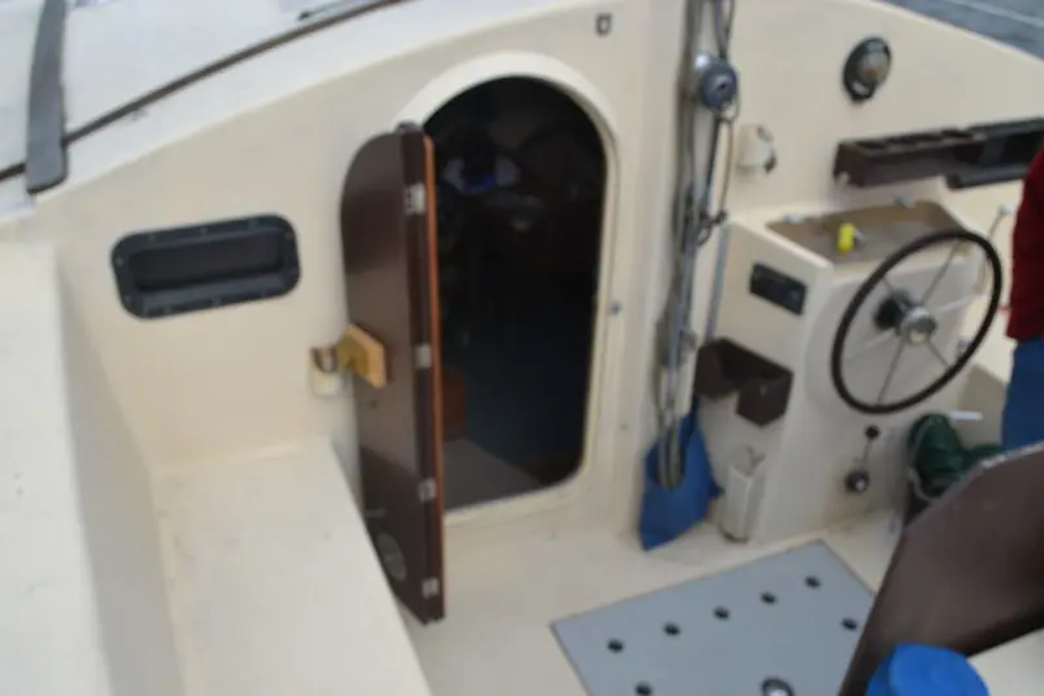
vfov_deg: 40.0
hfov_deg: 57.2
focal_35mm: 33
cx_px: 522
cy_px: 348
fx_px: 957
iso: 100
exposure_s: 1/250
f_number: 8
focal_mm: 22
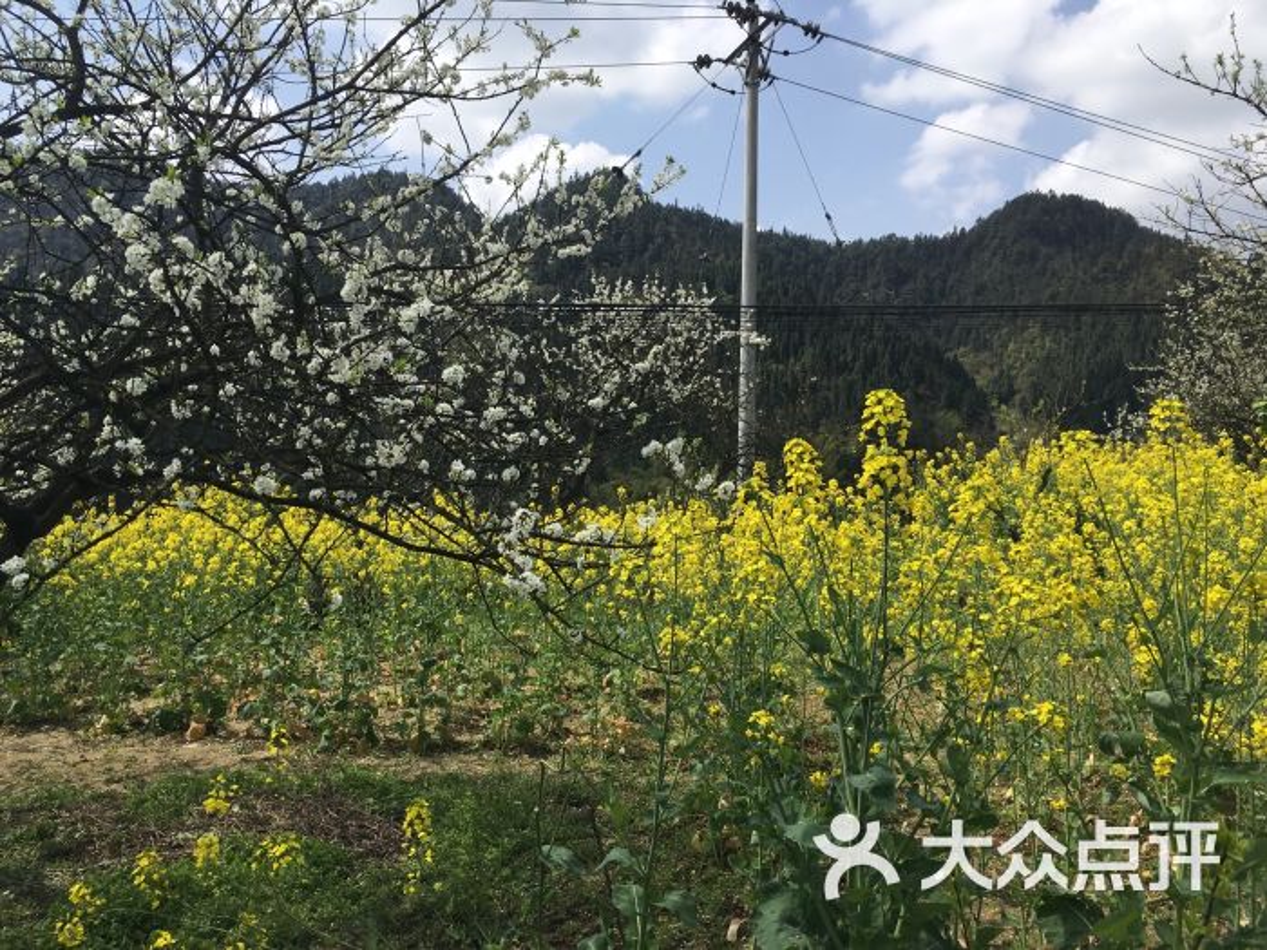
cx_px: 634
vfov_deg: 48.2
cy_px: 475
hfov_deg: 61.7
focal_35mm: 29
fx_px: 1061
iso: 25
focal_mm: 4.15
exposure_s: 1/1832
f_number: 2.2
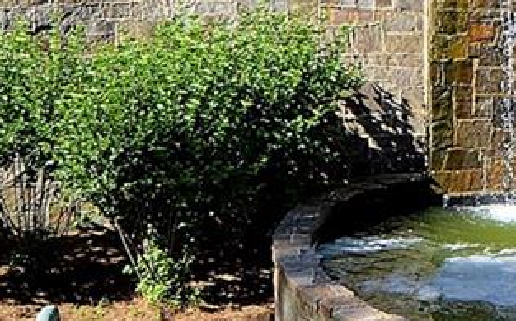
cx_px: 603
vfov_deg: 7.6
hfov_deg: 12.8
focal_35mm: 160
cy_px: -435
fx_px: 2248
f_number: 4.5
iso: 200
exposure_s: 1/1000
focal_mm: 16
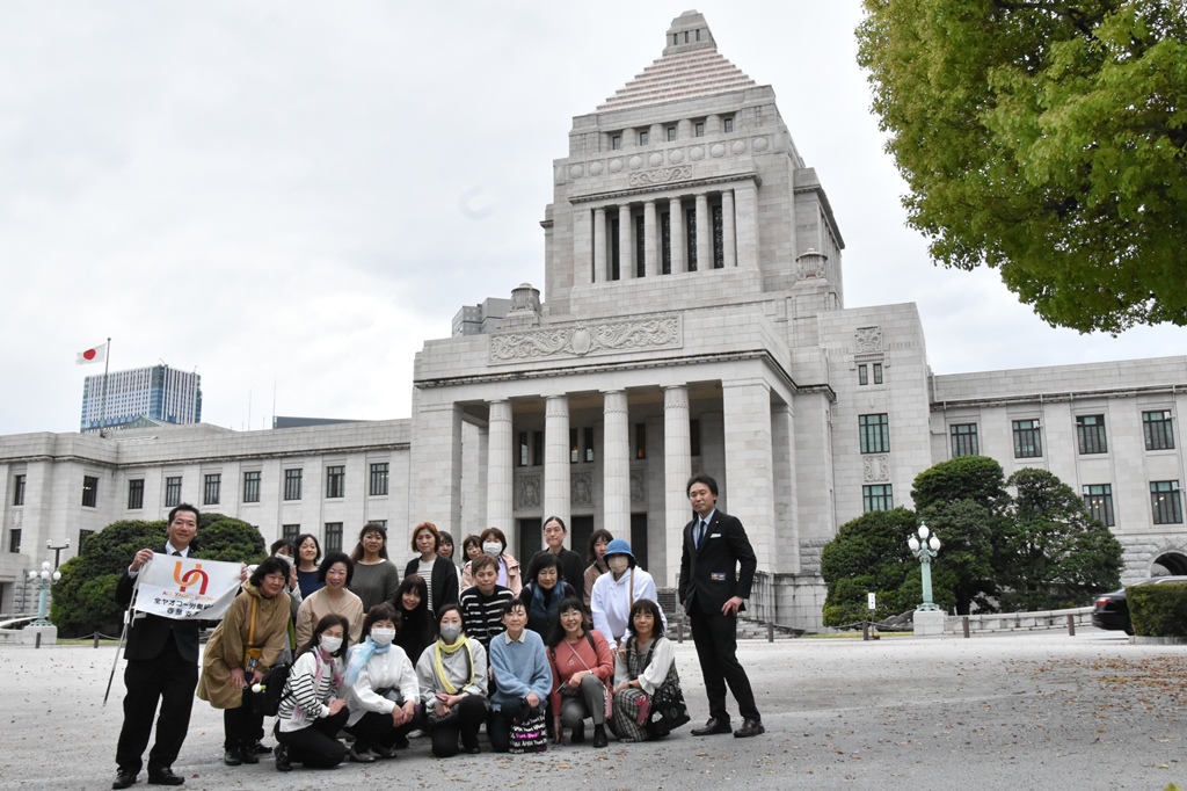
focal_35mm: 30
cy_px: 396
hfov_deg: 61.9
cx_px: 594
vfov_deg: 43.6
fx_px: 989
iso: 2500
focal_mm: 20
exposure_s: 1/200
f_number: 16
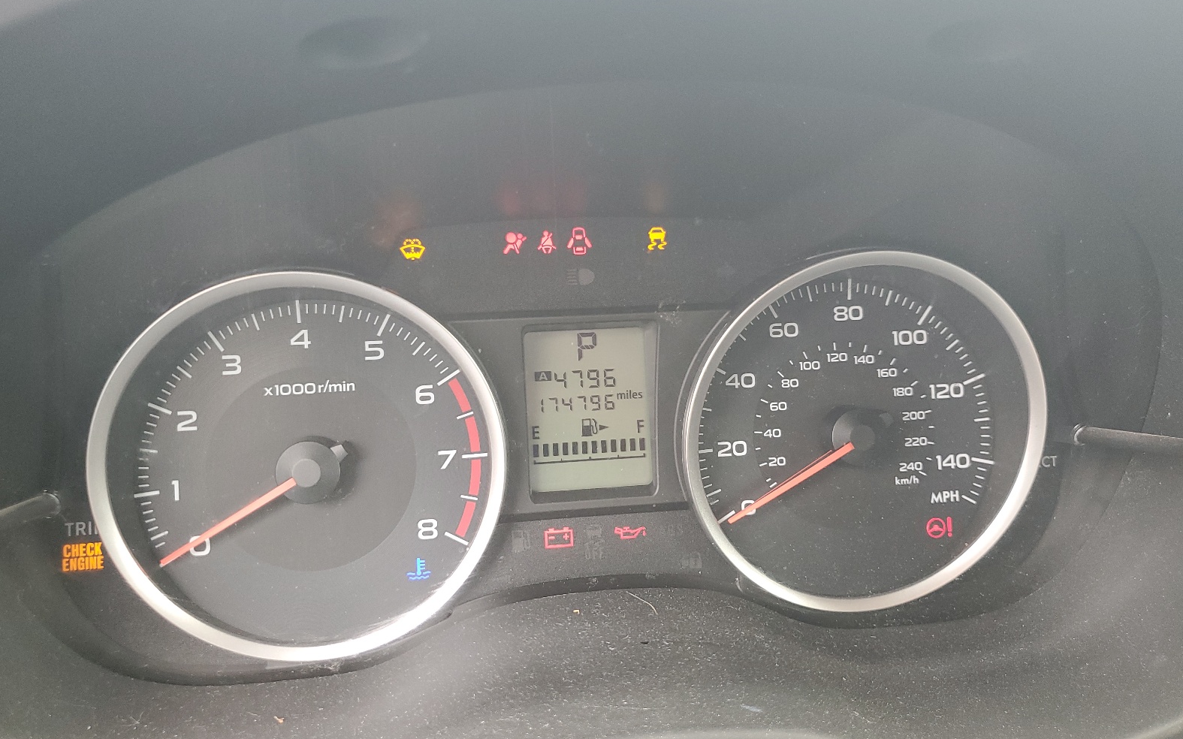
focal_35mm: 28
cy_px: 348
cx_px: 595
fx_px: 903
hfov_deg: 66.5
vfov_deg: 44.5
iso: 96
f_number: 1.5
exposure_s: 1/120
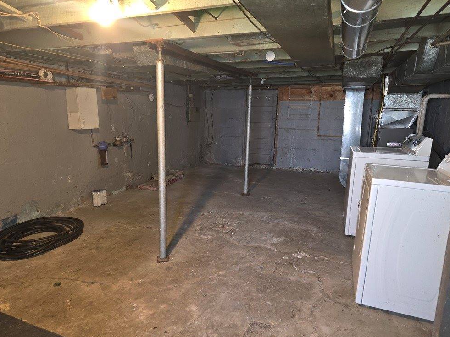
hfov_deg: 71.6
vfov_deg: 56.8
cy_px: 173
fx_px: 312
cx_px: 217
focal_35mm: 24
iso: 200
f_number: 1.7
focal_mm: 6.3
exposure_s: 1/12
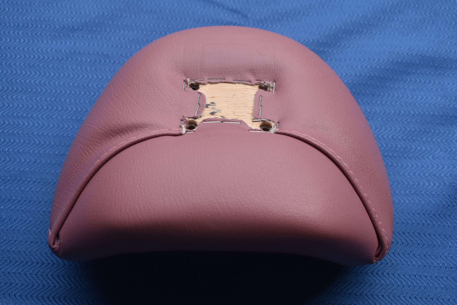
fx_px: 572
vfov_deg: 29.9
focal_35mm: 45
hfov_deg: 43.6
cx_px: 228
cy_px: 152
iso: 200
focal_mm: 30
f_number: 6.3
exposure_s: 1/250
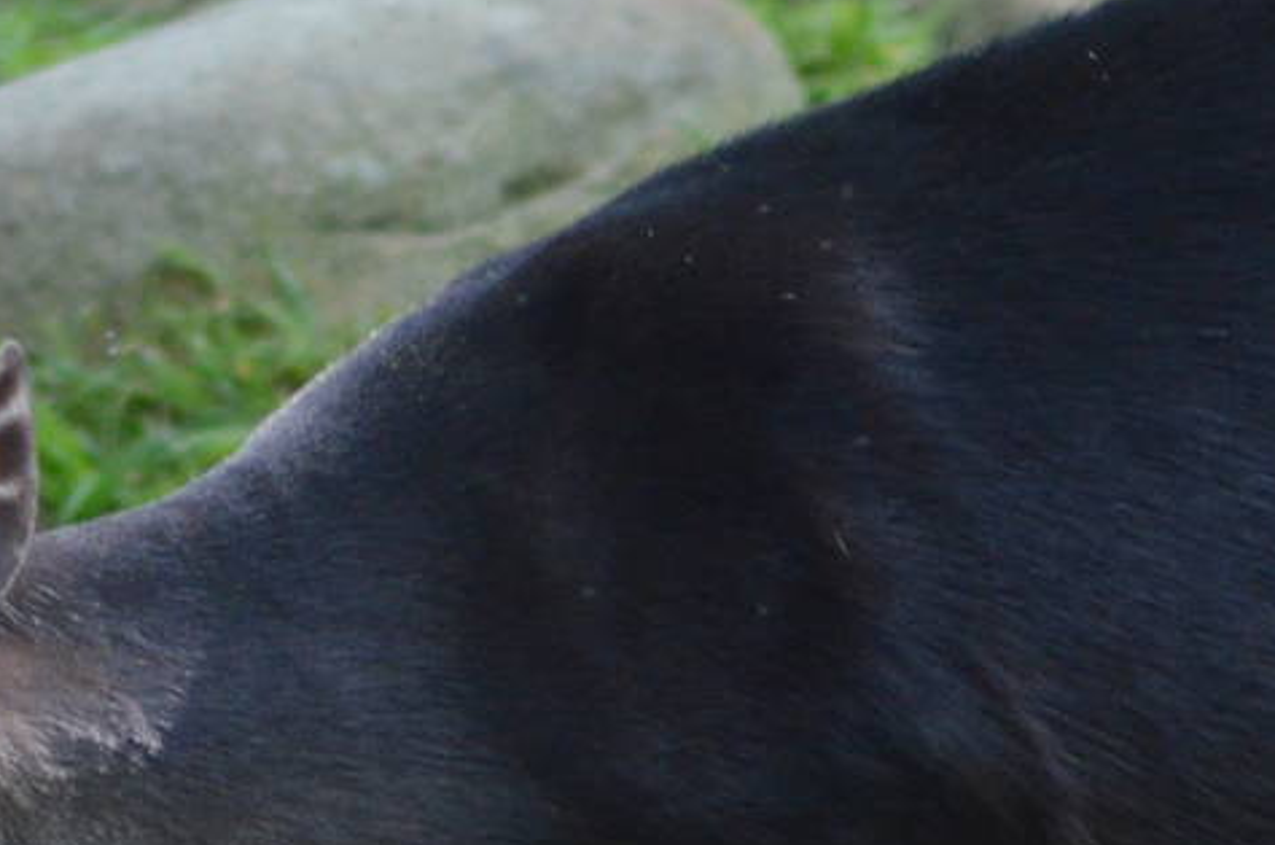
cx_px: 1003
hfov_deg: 1.5
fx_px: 50119
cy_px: 1168
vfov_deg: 1.0
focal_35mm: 1418
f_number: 5.3
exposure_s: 1/500
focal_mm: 280
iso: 2200
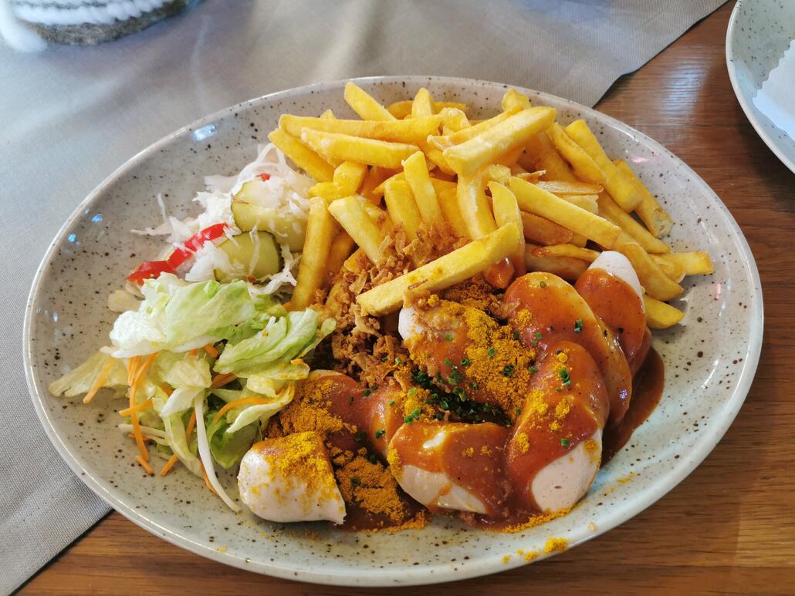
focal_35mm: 27
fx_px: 620
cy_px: 298
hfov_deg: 65.3
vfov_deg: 51.4
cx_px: 398
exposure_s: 1/50
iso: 125
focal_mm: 5.58
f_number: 1.8
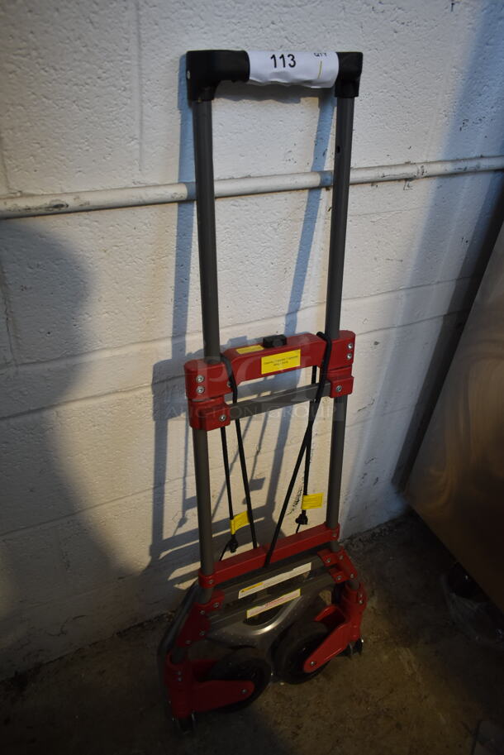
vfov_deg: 67.3
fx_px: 566
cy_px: 378
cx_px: 252
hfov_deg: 48.0
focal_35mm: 27
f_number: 3.5
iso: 560
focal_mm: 18
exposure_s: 1/30
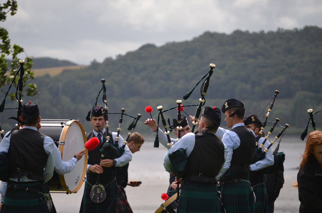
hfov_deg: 6.9
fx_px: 2677
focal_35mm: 300
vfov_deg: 4.6
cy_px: 106
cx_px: 161
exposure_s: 1/2000
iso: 400
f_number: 5.6
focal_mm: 200
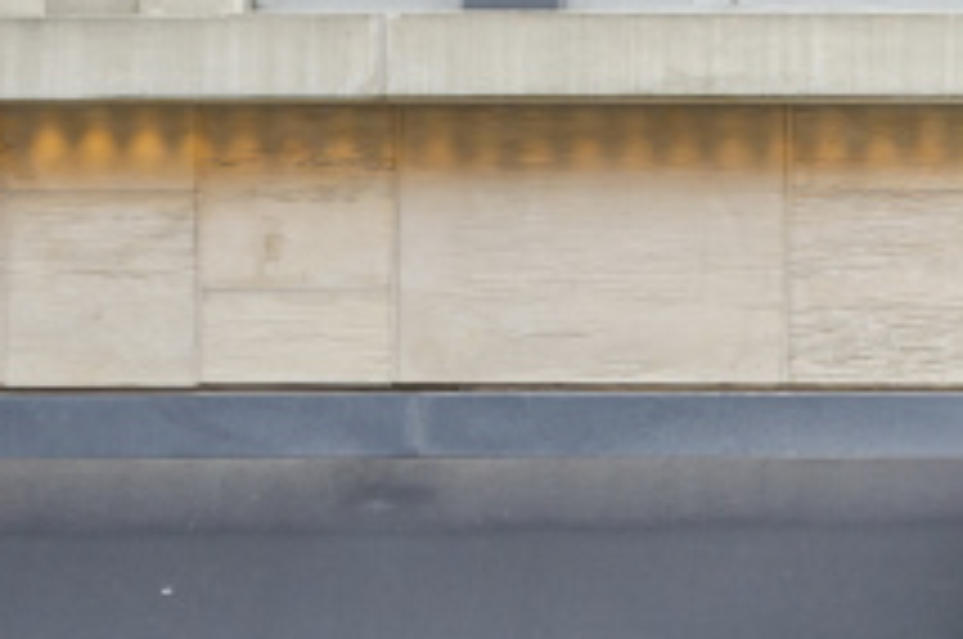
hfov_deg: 10.6
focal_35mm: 190
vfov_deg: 7.1
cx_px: 1177
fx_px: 5075
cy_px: 778
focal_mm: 24
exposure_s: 1/25
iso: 100
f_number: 9
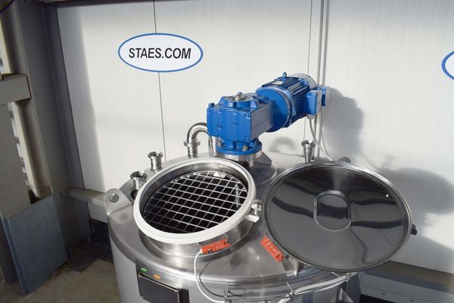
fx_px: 340
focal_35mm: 27
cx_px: 227
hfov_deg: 67.4
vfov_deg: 47.9
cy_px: 152
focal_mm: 18
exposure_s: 1/250
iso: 200
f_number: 8
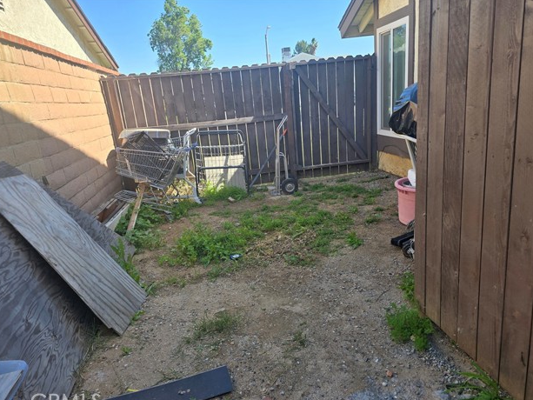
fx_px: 370
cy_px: 205
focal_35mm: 24
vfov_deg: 56.8
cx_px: 260
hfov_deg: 71.6
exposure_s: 1/374
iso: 12
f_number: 1.7
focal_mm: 6.3
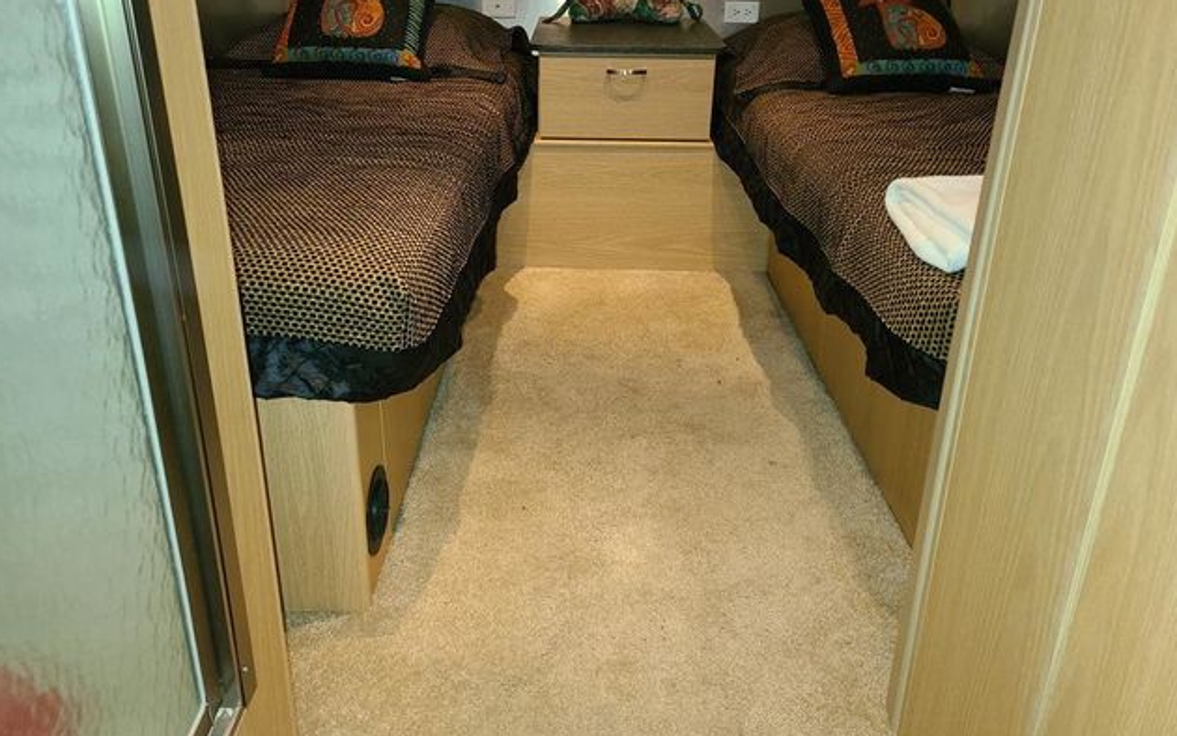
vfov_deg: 44.3
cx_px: 587
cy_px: 293
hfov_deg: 66.5
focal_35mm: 28
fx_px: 898
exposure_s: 1/14
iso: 125
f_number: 1.8
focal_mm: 5.4
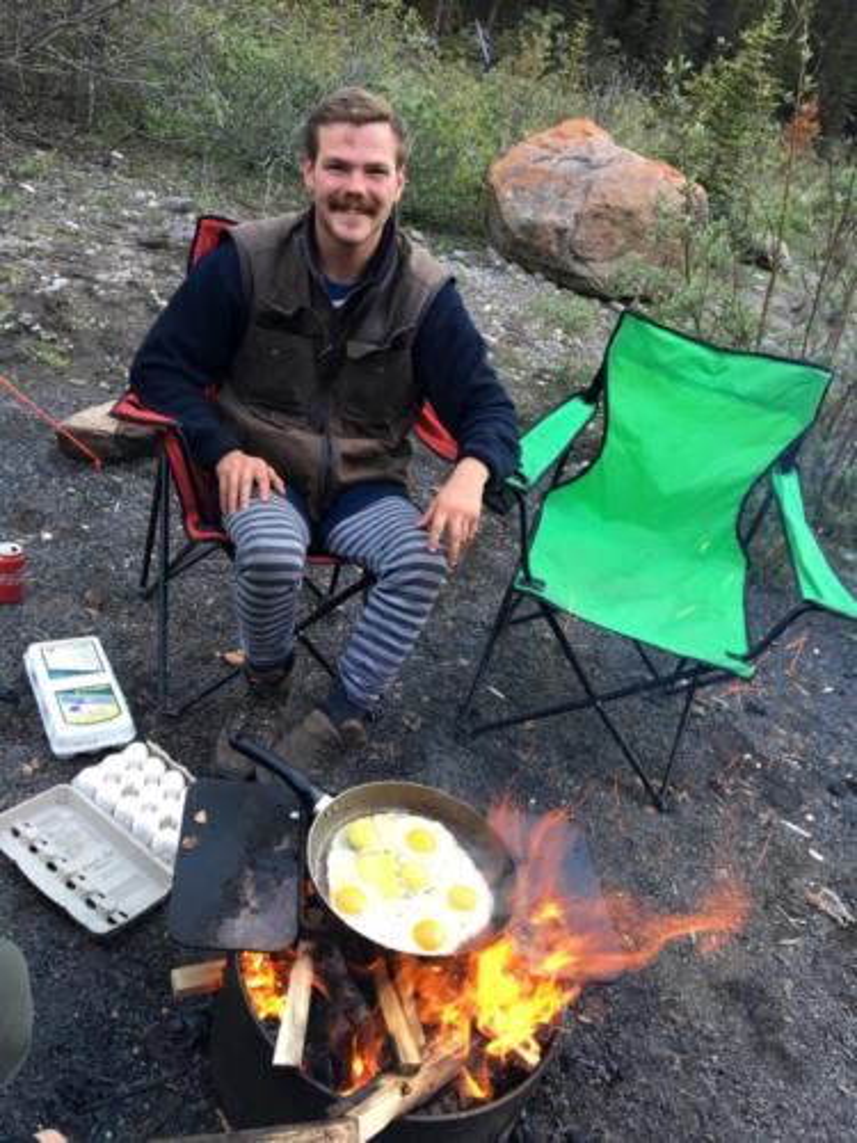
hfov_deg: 48.2
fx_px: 957
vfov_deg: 61.7
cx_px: 428
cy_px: 572
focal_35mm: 29
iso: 50
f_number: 2.2
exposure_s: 1/30
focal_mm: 4.15
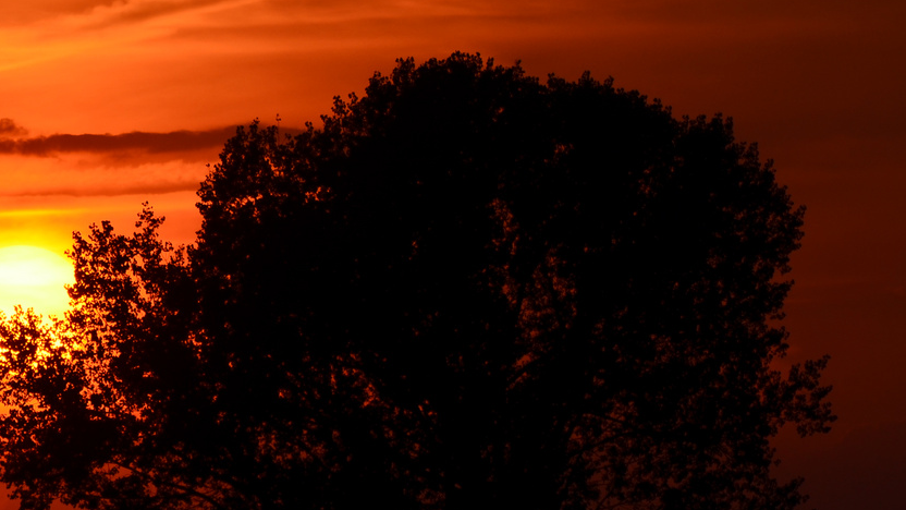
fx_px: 14774
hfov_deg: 3.5
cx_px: 366
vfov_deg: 2.0
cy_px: 364
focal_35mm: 615
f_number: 9
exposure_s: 1/1250
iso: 100
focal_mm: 200
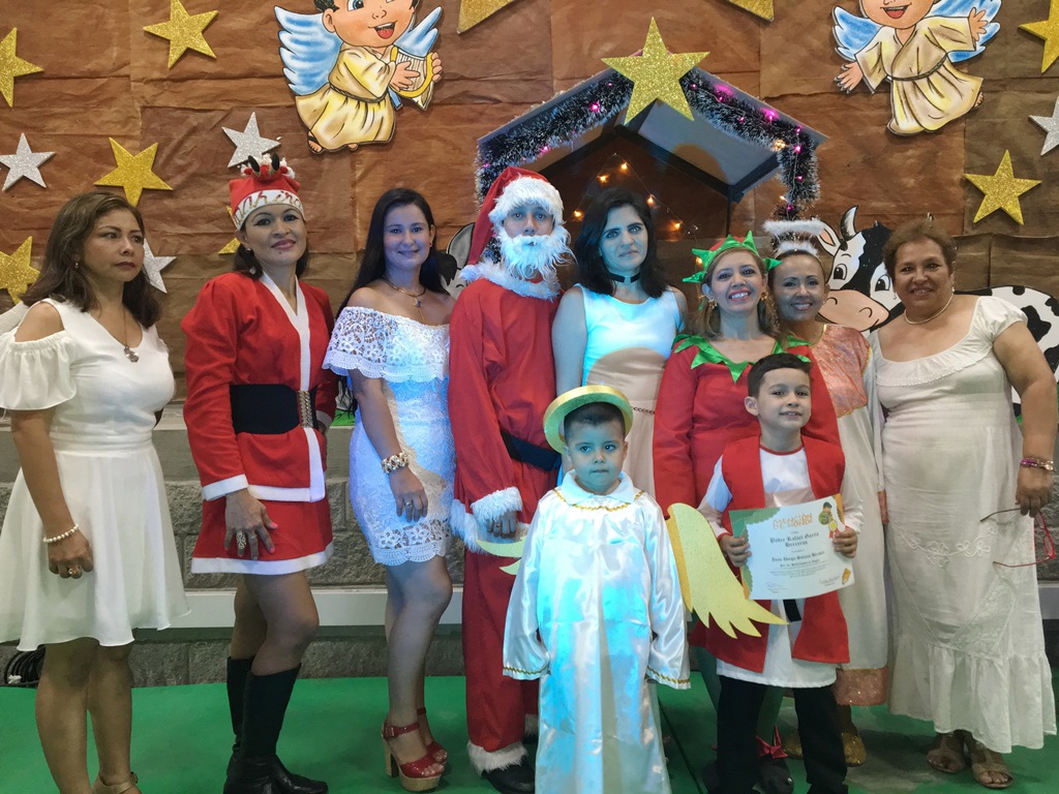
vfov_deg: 48.2
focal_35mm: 29
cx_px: 530
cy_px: 397
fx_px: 887
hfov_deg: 61.7
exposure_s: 1/30
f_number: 2.2
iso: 160
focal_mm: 4.15
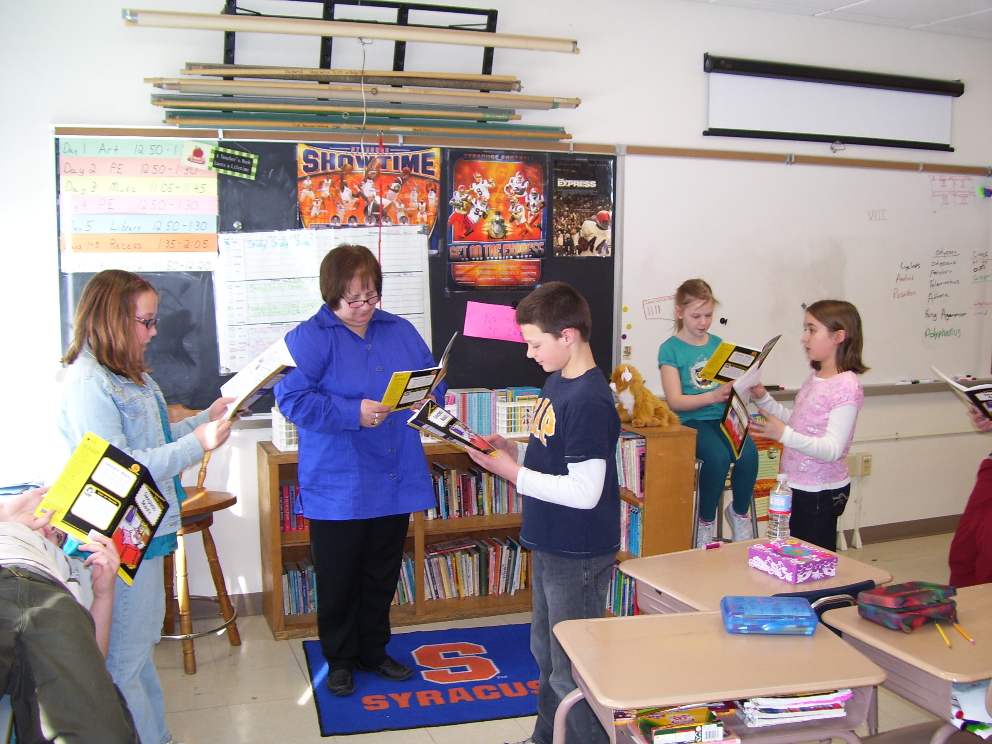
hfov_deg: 50.1
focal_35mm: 37
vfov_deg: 38.7
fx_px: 1060
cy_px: 372
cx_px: 496
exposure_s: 1/60
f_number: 2.7
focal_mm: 6
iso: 80
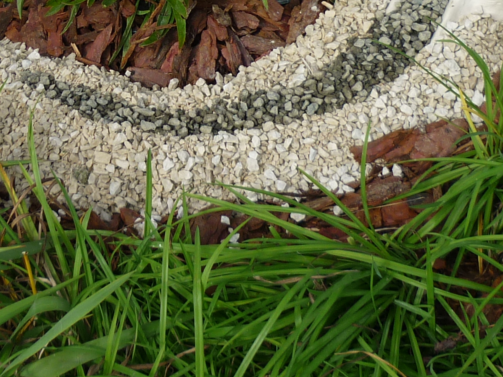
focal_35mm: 90
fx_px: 1308
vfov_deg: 15.9
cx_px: 173
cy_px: -39
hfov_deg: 21.7
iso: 80
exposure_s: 1/160
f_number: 8
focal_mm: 5.5
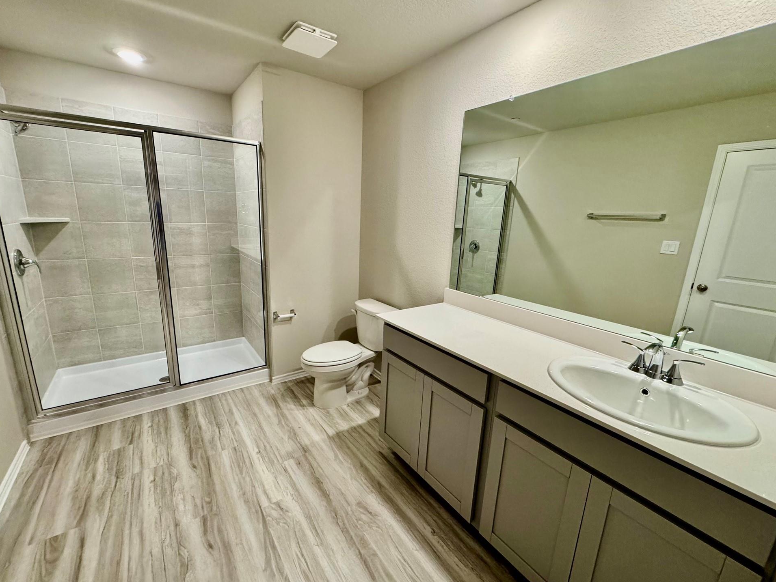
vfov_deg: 81.8
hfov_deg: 98.1
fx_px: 336
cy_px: 291
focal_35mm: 15
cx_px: 380
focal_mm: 2.22
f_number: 2.2
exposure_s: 1/120
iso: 320
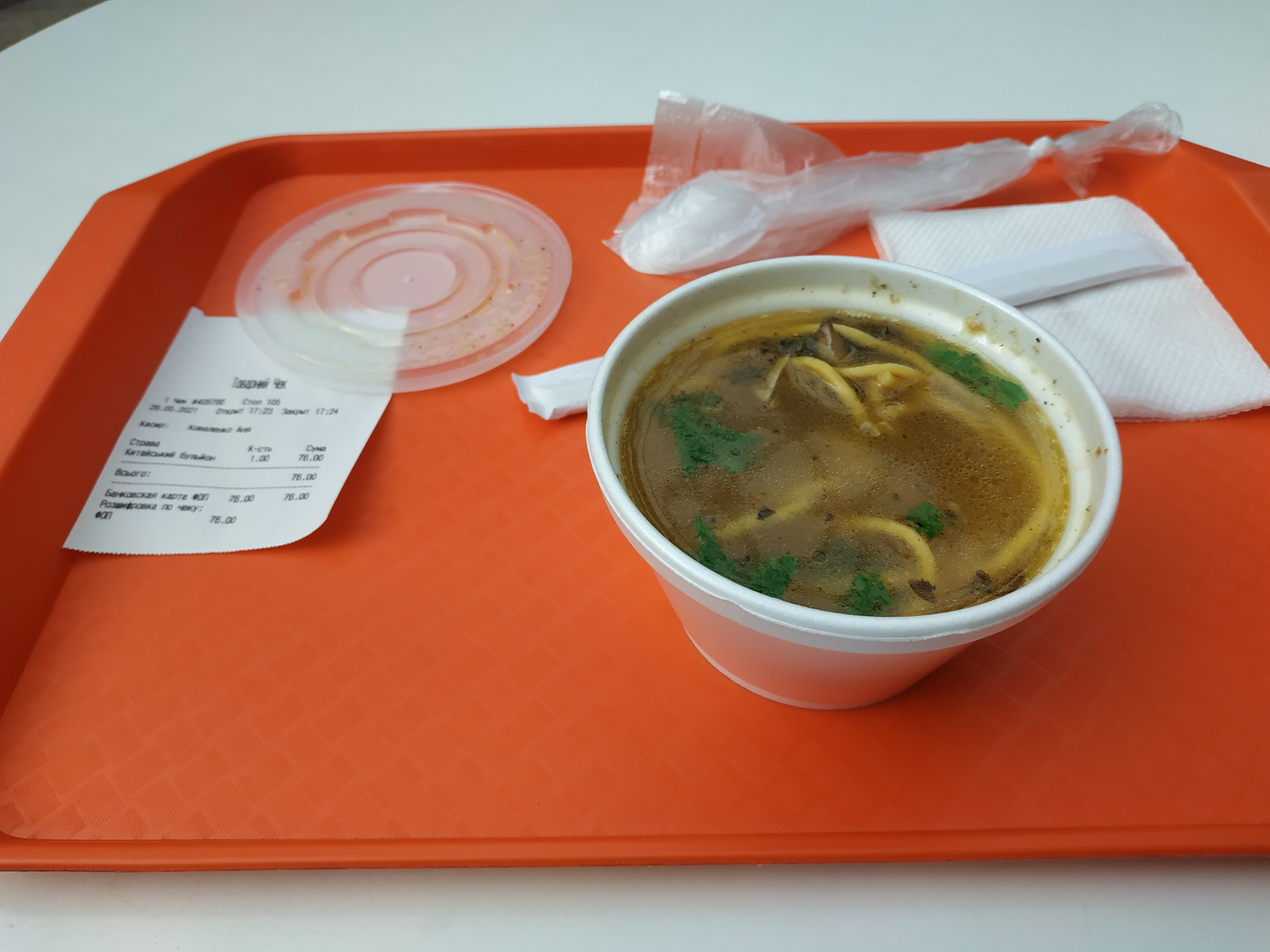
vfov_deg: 56.8
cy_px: 476
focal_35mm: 24
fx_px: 881
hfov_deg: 71.6
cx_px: 635
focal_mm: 3.94
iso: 100
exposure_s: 1/244
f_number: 1.9
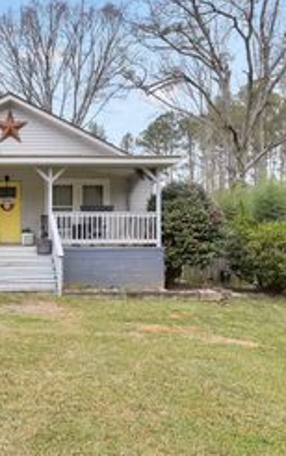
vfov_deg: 61.0
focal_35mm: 31
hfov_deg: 37.1
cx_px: 11
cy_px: 260
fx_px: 386
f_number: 5
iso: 100
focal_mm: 10
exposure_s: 1/100
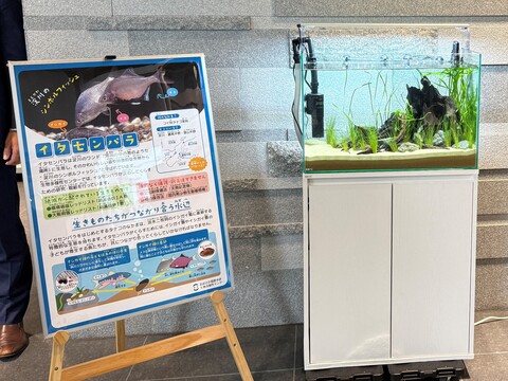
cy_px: 190
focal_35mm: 24
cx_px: 254
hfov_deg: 71.6
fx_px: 352
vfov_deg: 56.8
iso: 200
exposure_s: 1/121
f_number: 1.78
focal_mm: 6.76
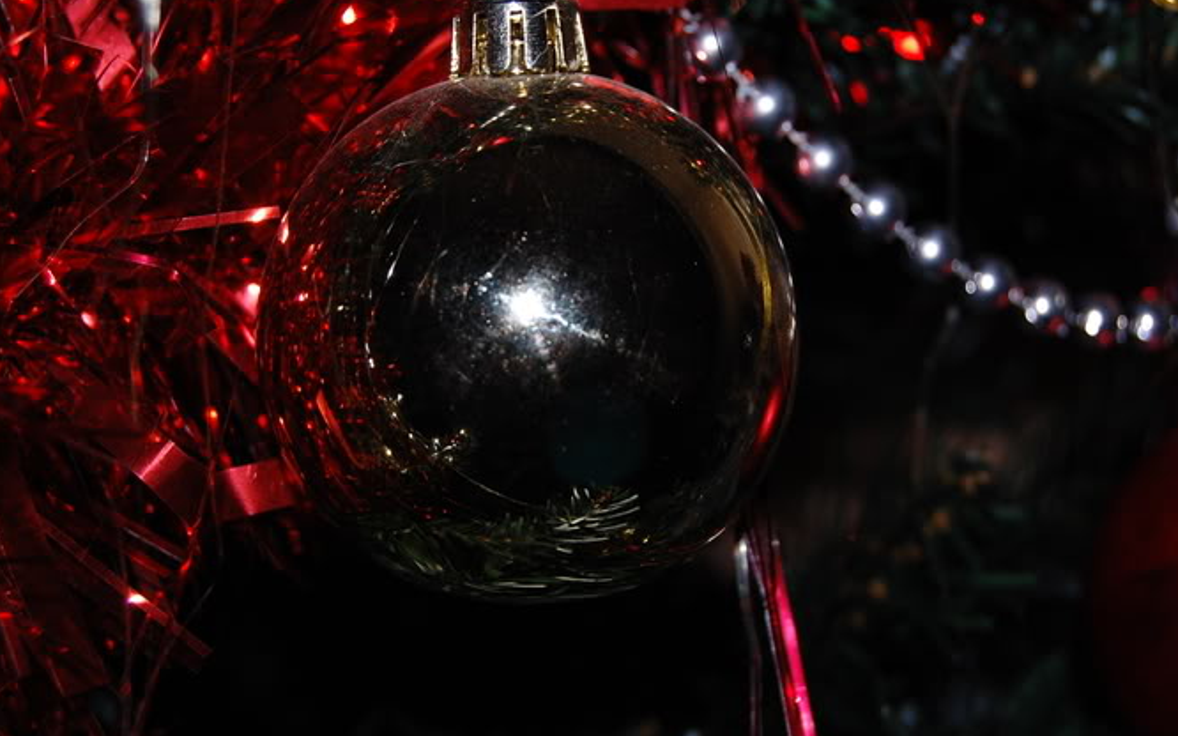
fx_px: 2652
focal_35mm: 83
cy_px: 347
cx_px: 555
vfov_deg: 15.8
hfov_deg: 25.0
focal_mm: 45
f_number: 5.6
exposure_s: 1/125
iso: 200
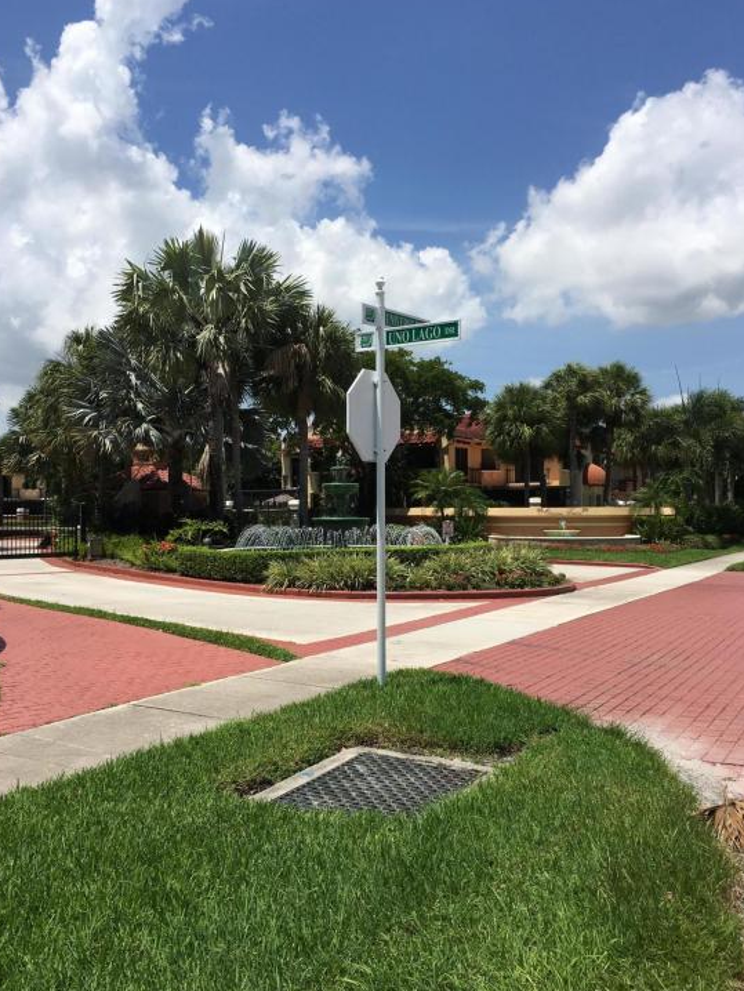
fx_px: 888
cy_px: 494
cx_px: 360
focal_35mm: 31
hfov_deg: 45.5
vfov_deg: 58.3
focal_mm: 4.15
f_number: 2.2
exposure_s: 1/2564
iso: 25
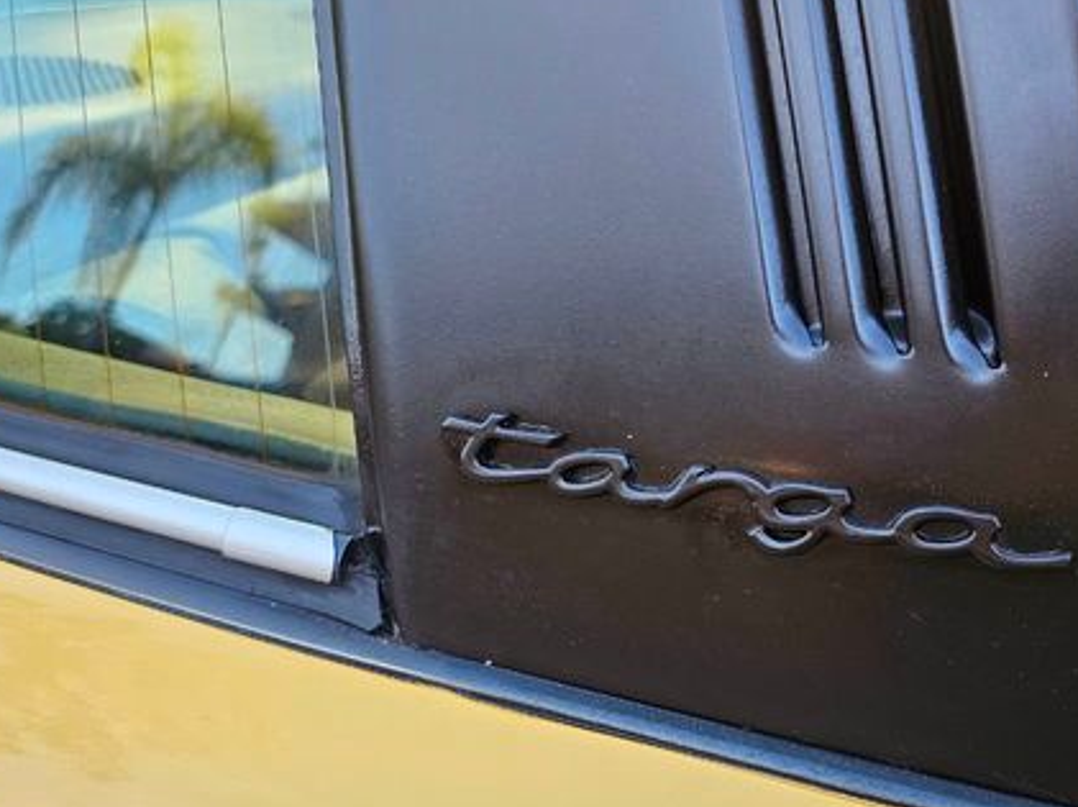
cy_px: 464
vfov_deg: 40.5
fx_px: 1089
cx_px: 579
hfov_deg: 52.6
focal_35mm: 35
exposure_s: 1/207
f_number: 1.7
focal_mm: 6.3
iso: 160
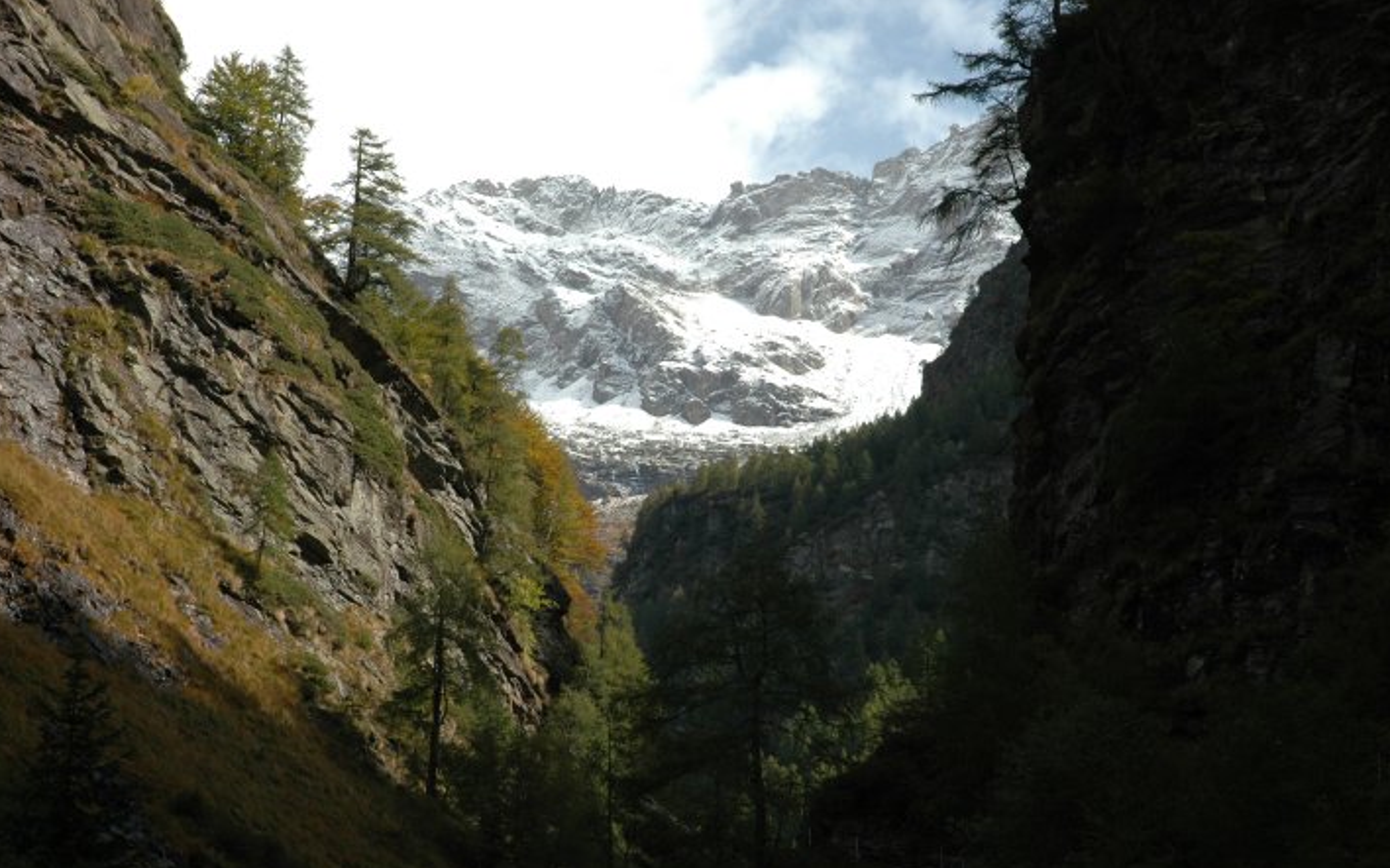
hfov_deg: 24.2
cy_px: 454
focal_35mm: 86
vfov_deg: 15.3
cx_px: 701
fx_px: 3239
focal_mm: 55
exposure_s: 1/320
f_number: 9
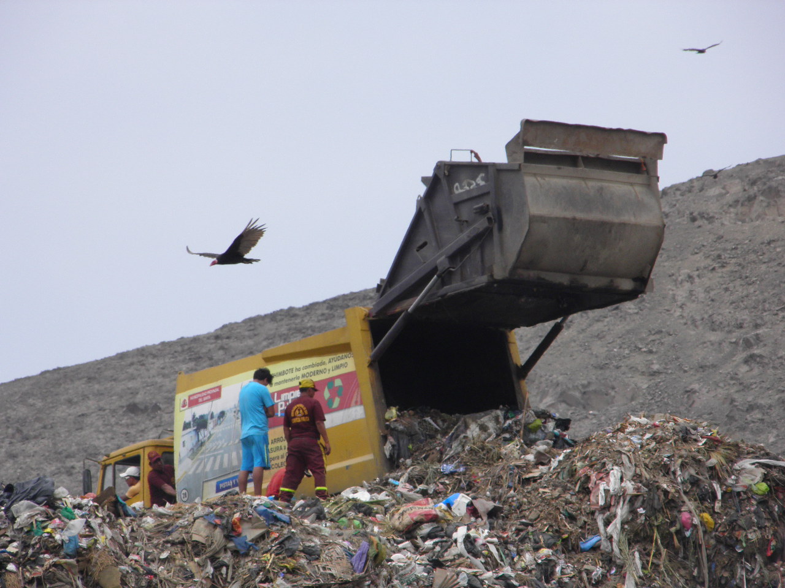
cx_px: 392
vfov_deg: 3.2
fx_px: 10545
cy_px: 294
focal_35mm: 465
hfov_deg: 4.3
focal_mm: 83.4
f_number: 5.8
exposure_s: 1/500
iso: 100
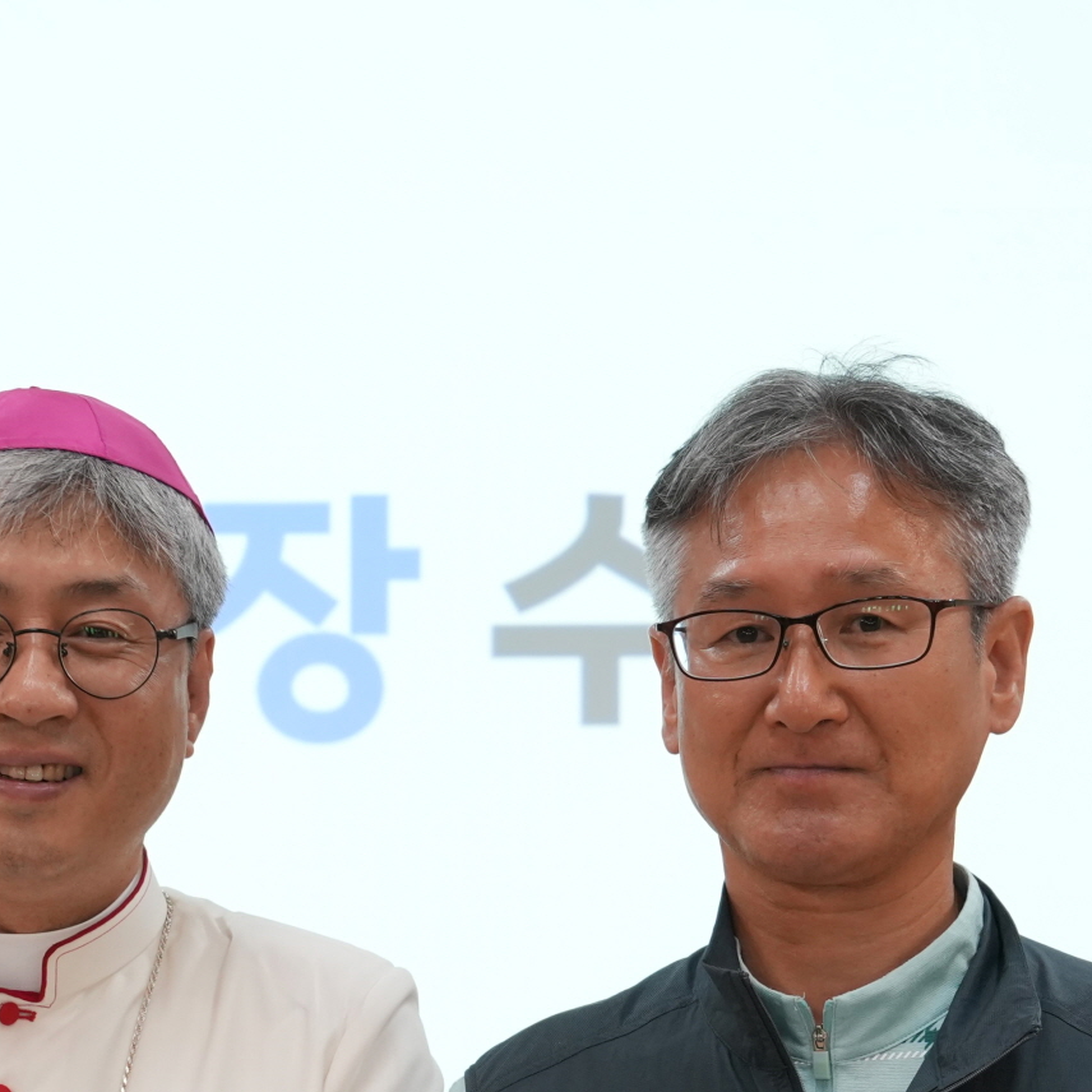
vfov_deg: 12.0
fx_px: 5104
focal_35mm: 143
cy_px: 1161
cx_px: -9
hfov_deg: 12.1
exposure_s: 1/50
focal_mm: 48
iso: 1250
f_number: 7.1
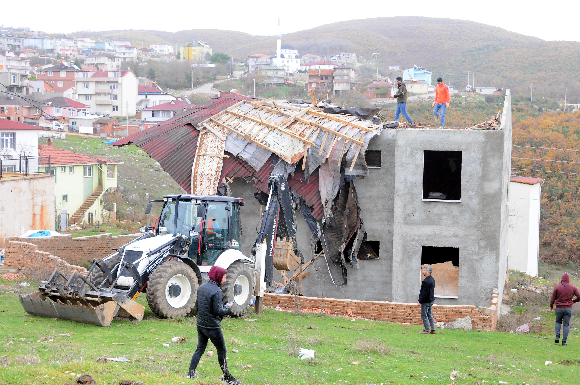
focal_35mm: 52
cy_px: 192
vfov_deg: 25.7
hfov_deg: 37.9
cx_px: 290
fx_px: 845
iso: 1000
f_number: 5.6
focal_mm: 35
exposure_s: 1/125
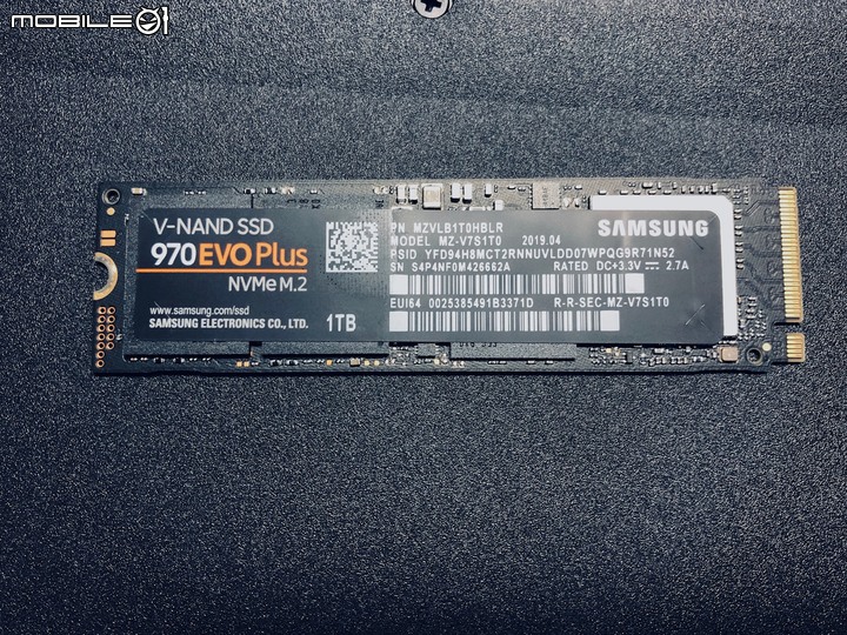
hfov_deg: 63.4
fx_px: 685
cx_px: 424
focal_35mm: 28
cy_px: 318
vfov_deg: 49.7
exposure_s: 1/17
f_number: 1.8
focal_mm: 4
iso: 40
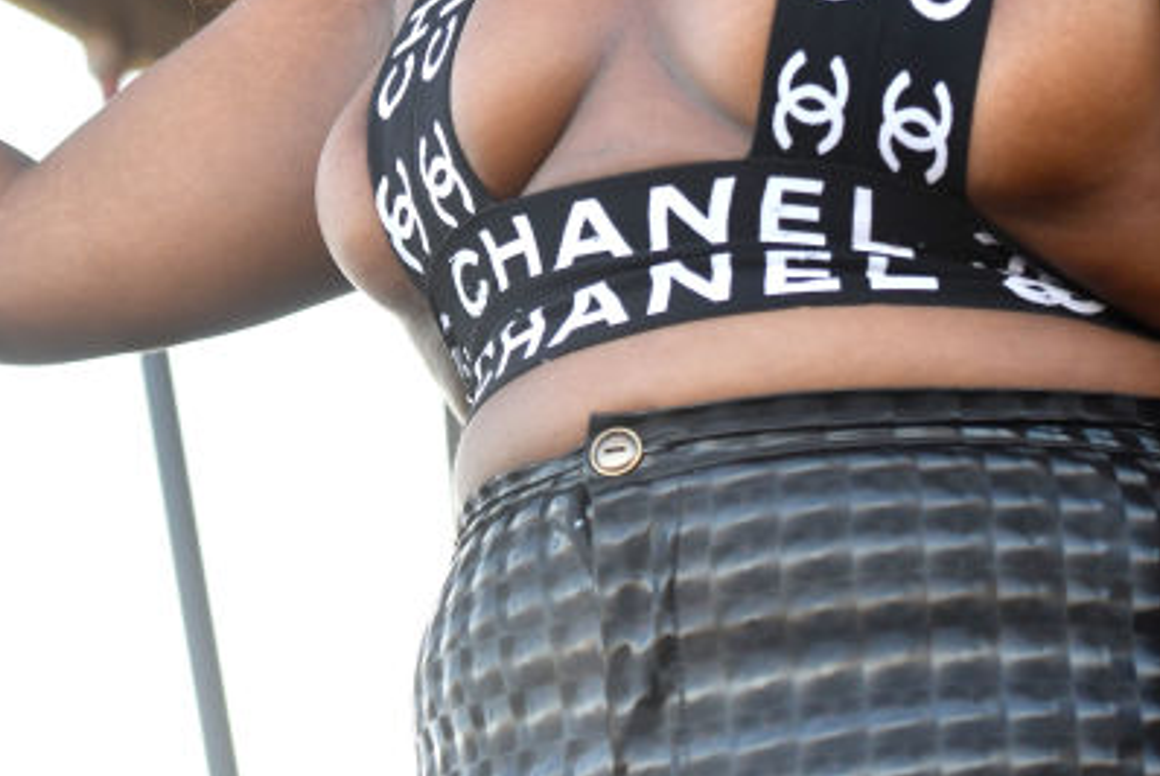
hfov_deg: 11.4
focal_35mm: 180
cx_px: 670
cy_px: -92
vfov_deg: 7.6
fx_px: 5804
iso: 400
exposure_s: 1/500
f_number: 5
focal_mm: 70
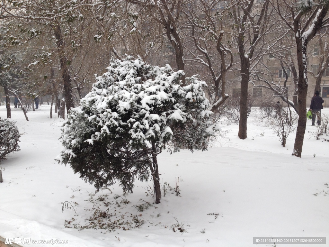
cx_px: 164
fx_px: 333
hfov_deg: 52.6
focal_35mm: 35
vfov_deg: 40.7
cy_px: 124
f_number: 2.4
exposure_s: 1/190
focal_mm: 4.28
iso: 50
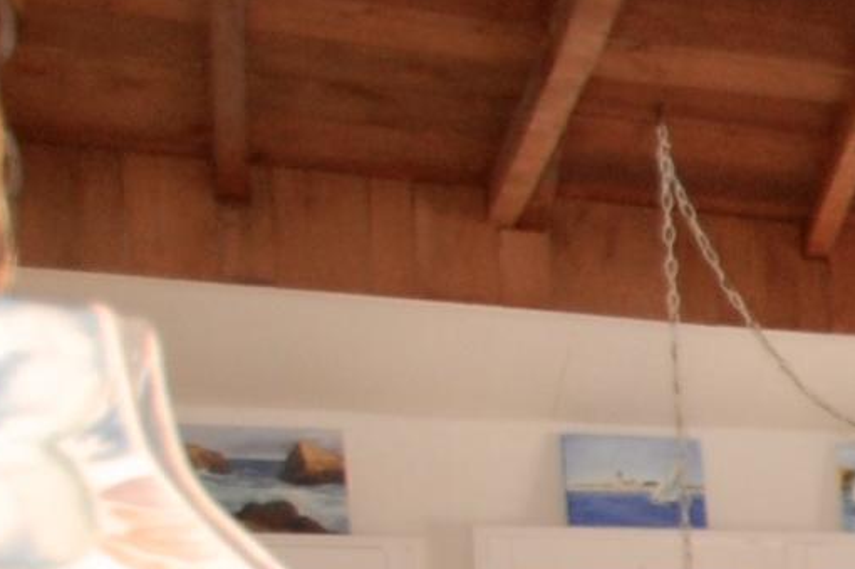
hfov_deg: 14.2
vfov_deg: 12.8
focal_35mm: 101
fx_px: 2408
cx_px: 2008
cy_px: 859
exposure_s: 1/60
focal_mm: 11.5
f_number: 4
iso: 500
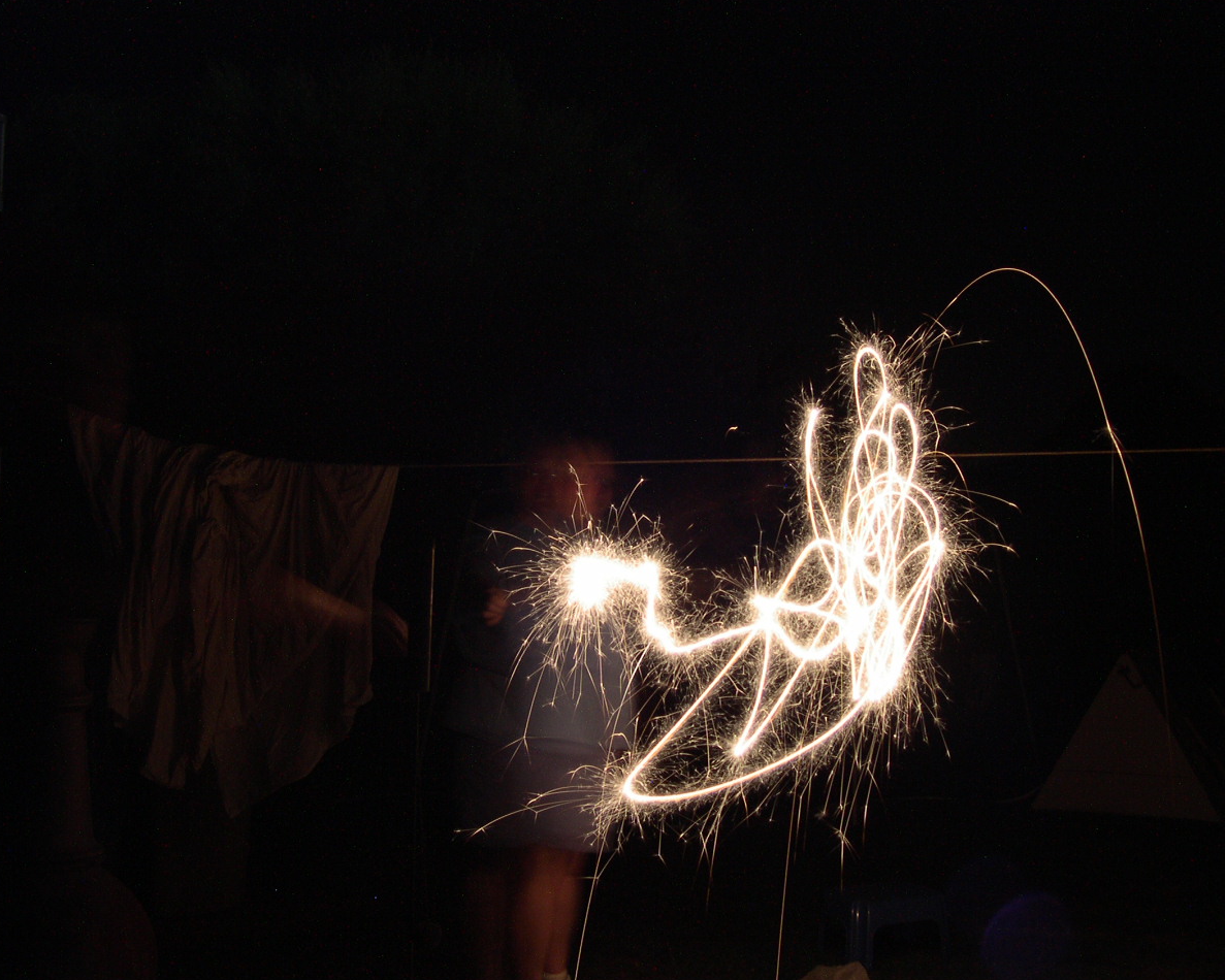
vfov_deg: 37.3
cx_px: 631
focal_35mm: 40
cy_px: 490
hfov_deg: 45.8
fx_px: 1450
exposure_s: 8
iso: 100
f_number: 7.6
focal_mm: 8
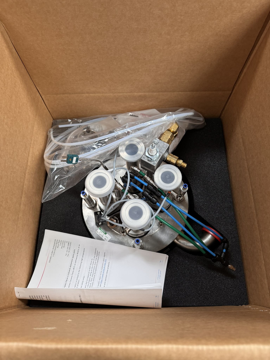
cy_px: 180
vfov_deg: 71.6
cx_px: 135
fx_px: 250
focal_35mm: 24
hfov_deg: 56.8
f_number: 1.78
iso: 320
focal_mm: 6.76
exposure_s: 1/60
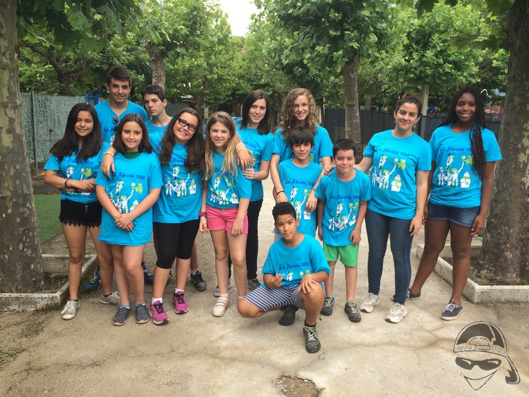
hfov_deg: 61.7
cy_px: 198
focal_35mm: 29
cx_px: 264
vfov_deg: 48.2
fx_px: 443
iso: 32
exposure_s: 1/540
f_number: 2.2
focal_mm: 4.15
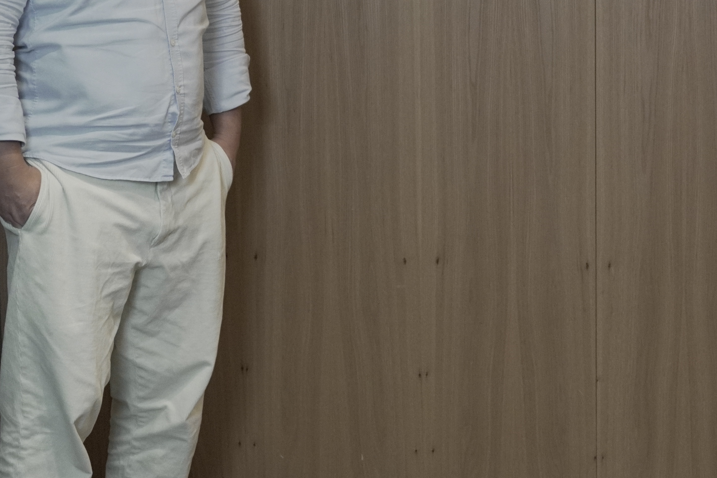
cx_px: 591
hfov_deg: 19.3
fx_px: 2085
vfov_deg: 12.9
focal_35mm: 105
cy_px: 13
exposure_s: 1/200
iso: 1600
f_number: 2.8
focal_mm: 33.2
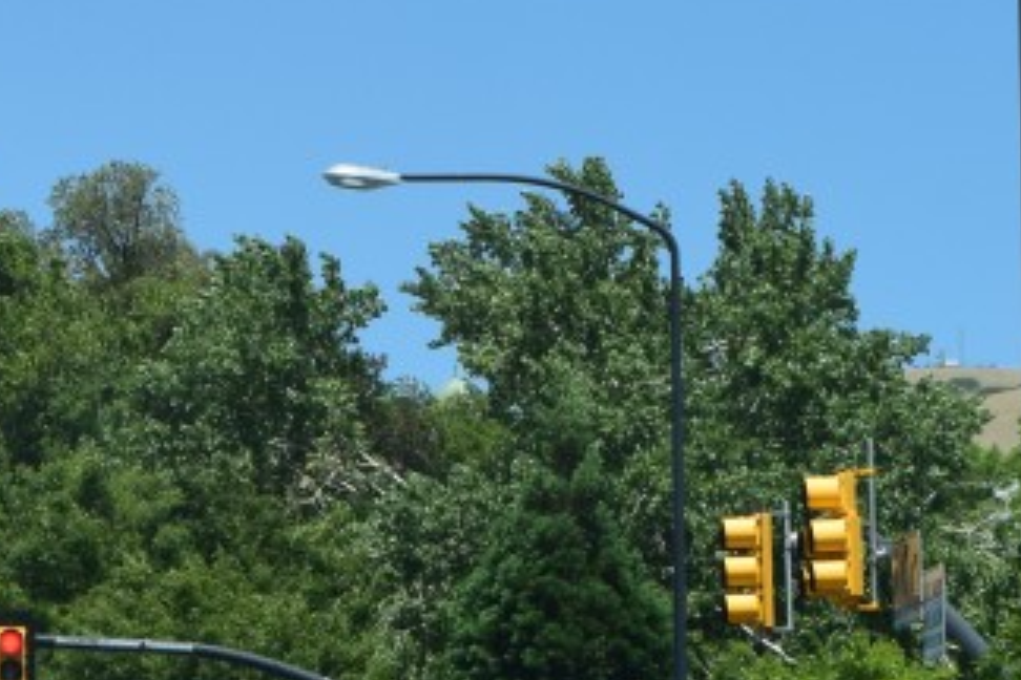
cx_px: -199
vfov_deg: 5.3
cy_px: 346
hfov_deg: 7.8
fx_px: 7390
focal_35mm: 261
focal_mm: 55
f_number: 11
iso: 400
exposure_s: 1/400
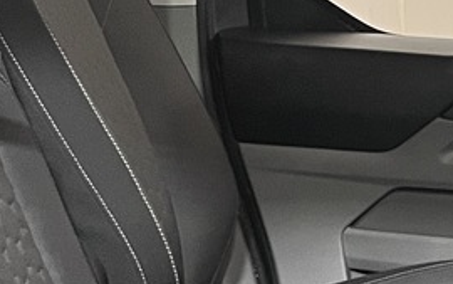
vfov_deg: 8.9
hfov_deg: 13.5
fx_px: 1816
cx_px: 664
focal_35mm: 147
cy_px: 232
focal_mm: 5.1
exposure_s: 1/50
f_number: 1.6
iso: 250
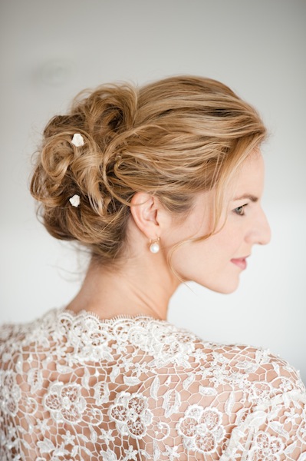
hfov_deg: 16.0
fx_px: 1086
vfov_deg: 23.9
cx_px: 153
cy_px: 230
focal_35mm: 85
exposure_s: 1/320
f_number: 1.8
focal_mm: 85
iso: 400
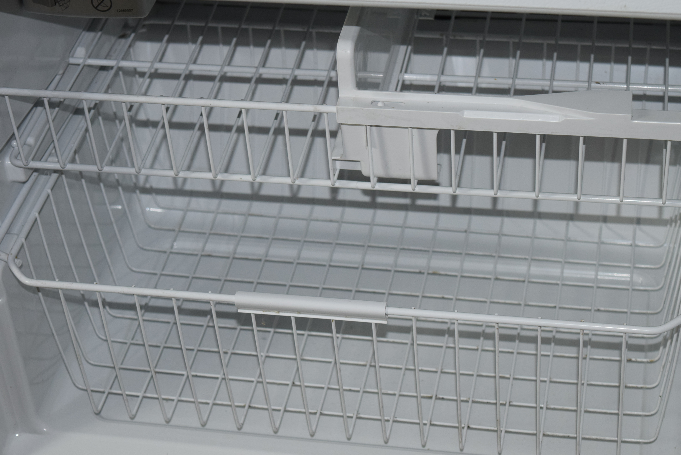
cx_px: 340
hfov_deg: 24.6
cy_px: 228
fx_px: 1562
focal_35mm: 82
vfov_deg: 16.6
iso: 1250
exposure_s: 1/60
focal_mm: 55
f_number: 5.6
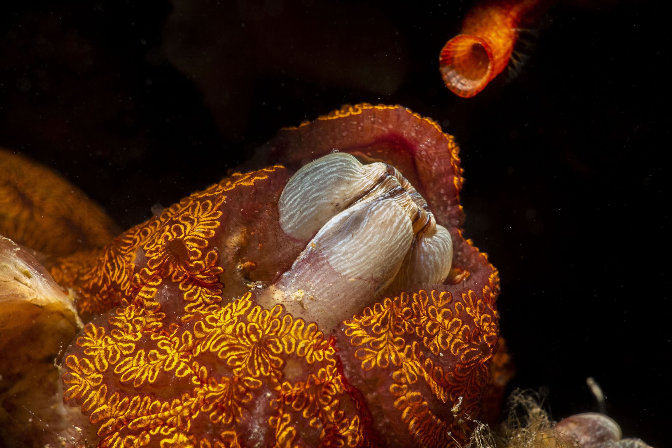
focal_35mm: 70
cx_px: 336
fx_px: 1307
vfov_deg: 19.5
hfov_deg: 28.8
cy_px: 224
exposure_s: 1/250
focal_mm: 25.7
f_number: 11
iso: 640
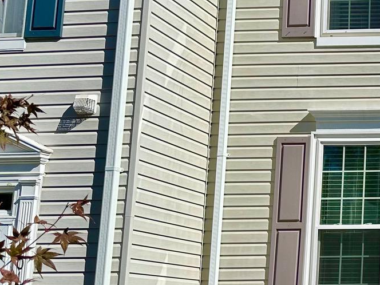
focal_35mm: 74
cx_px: 562
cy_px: 189
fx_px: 812
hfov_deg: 22.0
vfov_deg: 19.8
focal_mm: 6.86
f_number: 1.78
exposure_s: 1/7576
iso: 80
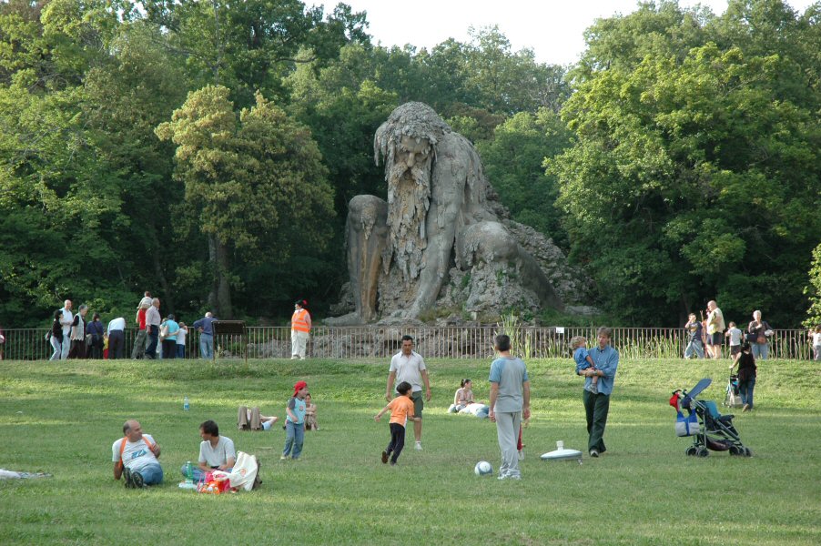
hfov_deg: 19.5
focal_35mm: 105
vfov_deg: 13.0
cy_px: 273
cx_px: 410
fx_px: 2393
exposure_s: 1/160
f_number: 6.3
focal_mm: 70
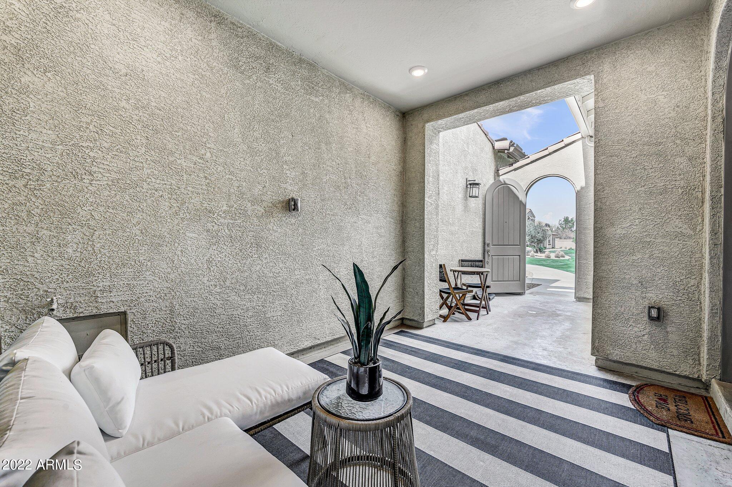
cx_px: 366
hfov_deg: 104.3
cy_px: 244
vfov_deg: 81.1
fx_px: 284
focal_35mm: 14
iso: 250
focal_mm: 14
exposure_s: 1/60
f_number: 9
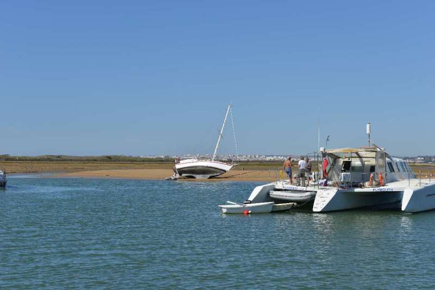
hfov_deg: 28.8
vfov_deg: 19.5
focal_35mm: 70
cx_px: 218
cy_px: 145
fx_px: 846
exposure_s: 1/320
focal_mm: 70
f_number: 11
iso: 125
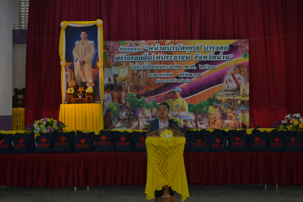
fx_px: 480
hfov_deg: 35.1
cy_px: 101
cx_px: 152
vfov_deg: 23.8
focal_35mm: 57
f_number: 5
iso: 800
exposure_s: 1/60
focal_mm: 38
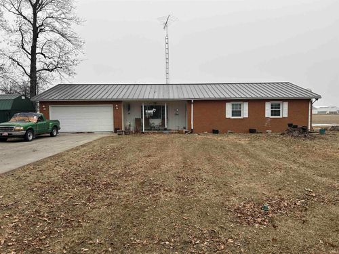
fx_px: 255
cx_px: 170
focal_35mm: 26
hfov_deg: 67.3
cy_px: 127
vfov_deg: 53.1
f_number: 1.5
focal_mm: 5.7
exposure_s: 1/563
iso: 50
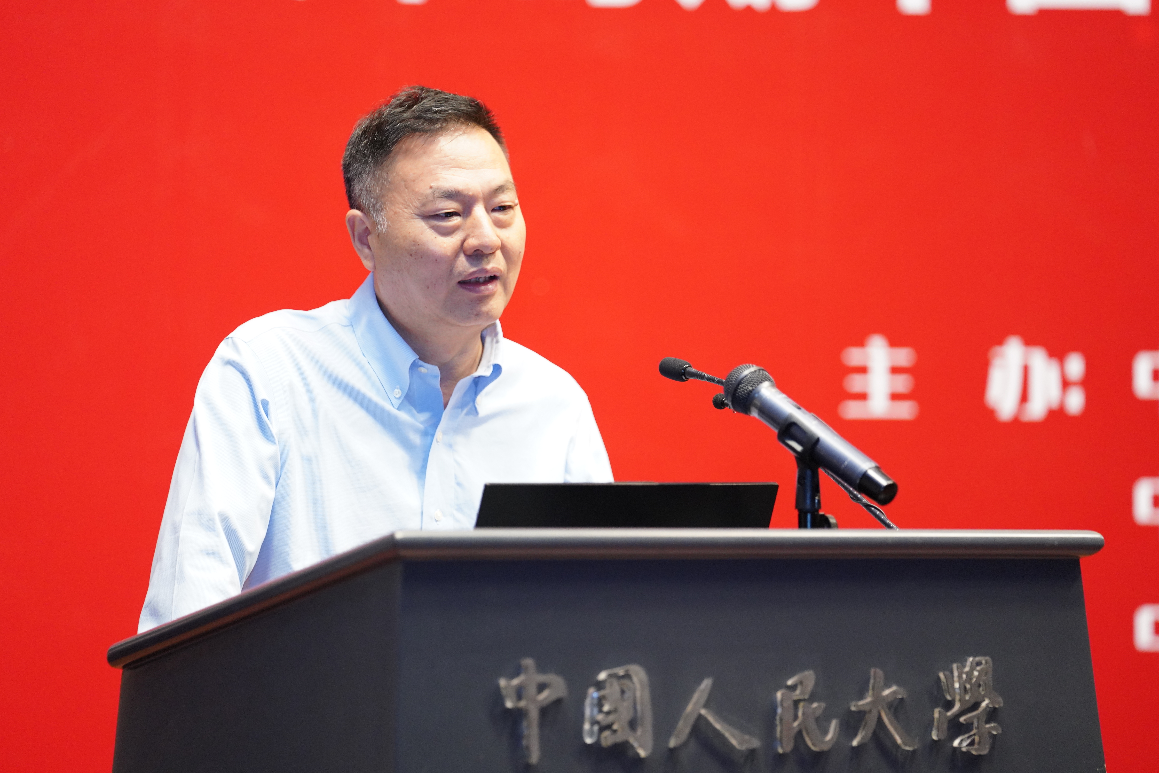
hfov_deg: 10.9
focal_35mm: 188
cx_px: 591
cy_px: 371
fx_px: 6053
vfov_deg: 7.3
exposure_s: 1/160
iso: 3200
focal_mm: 174
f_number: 2.8
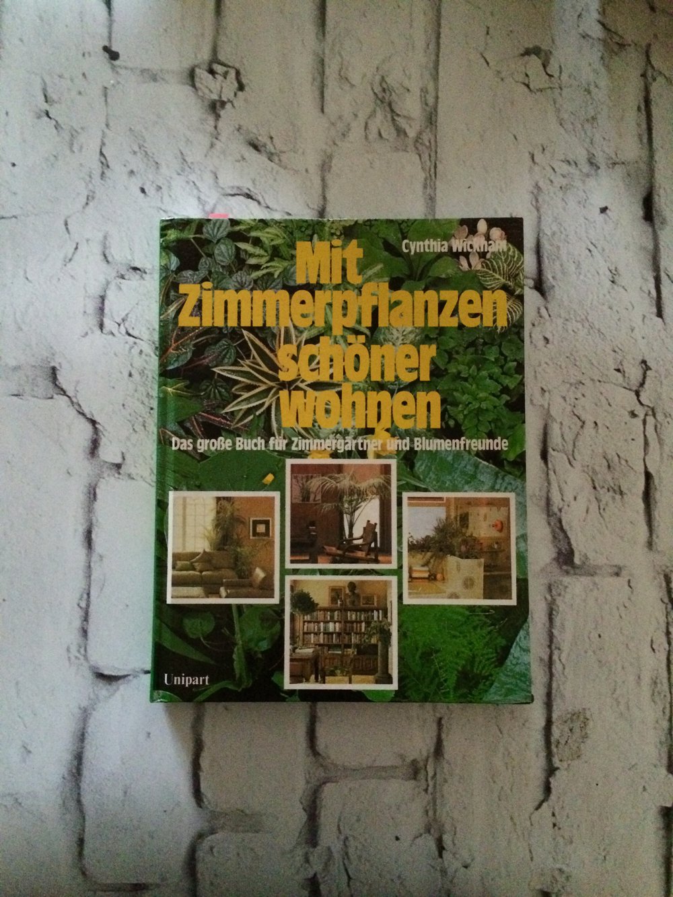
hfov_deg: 48.2
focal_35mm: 29
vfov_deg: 61.7
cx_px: 336
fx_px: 752
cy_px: 448
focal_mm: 4.15
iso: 640
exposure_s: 1/17
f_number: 2.2
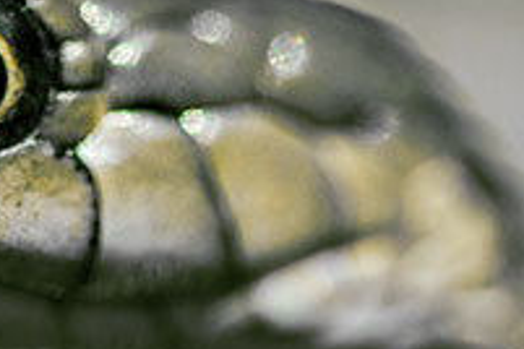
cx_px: 8
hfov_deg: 3.9
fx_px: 7597
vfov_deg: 2.6
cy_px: 298
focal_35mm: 522
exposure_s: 1/2500
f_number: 8.5
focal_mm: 210
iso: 720
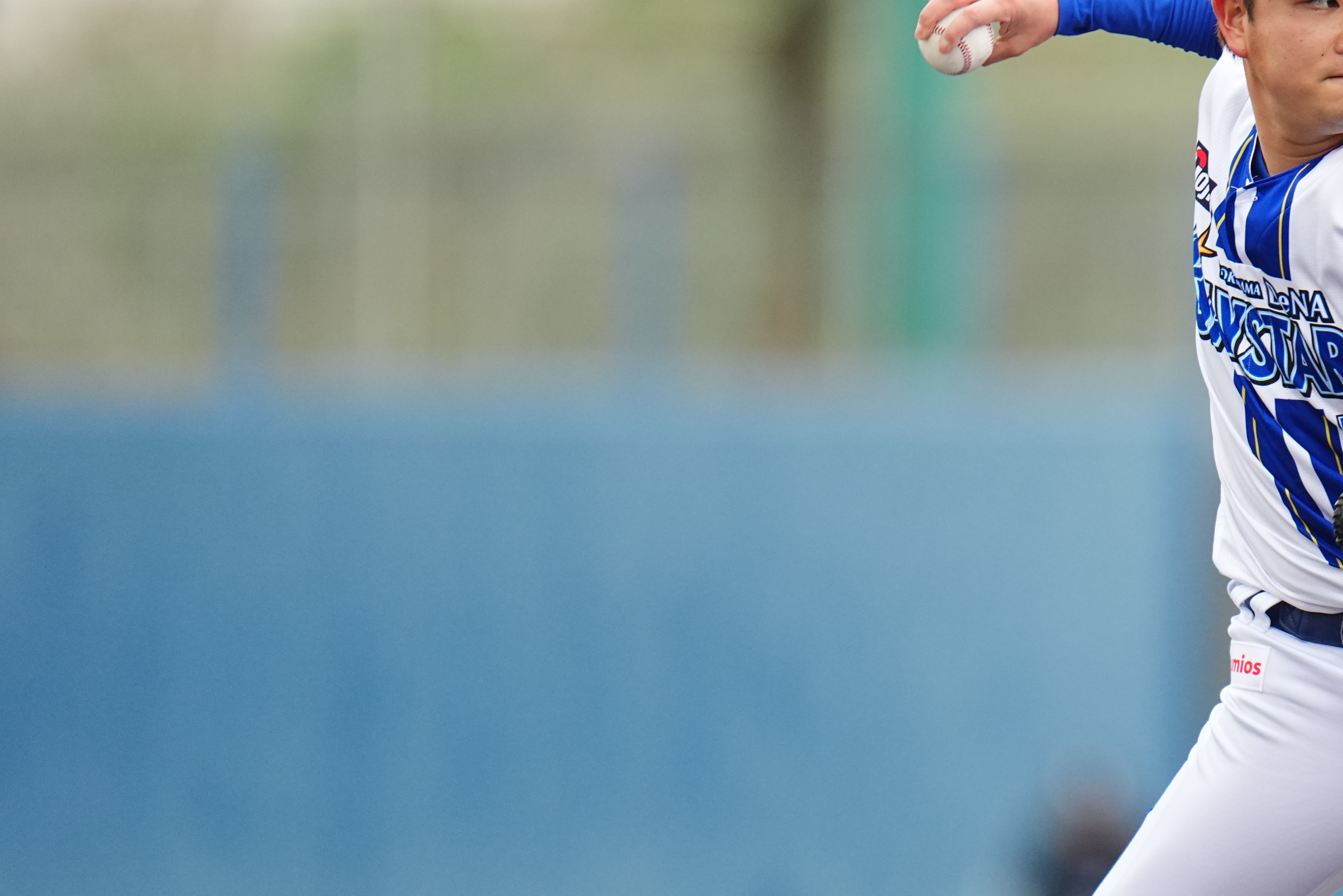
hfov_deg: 2.3
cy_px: 497
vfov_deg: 1.5
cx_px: 1347
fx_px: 33723
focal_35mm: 904
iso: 800
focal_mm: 400
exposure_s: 1/2000
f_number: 2.8
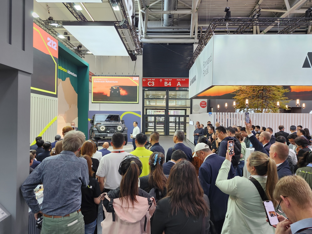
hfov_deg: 73.9
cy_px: 117
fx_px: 207
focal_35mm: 23
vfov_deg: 58.9
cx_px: 156
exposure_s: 1/100
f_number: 1.8
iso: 125
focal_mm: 5.54
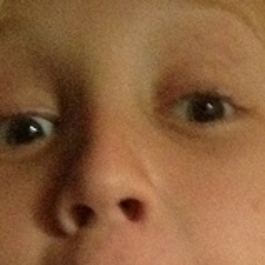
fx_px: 1620
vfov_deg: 8.3
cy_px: 702
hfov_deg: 9.4
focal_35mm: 187
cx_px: 127
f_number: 2.4
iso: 800
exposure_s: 1/15
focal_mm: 4.28
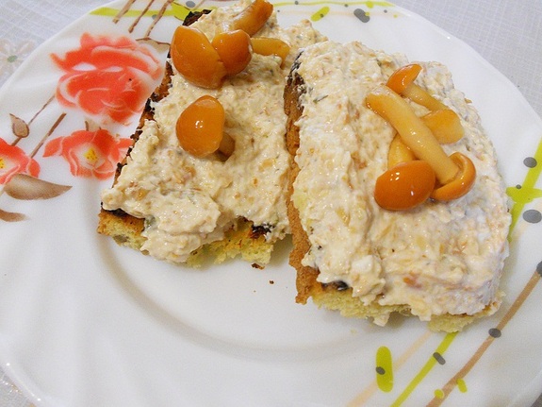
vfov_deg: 44.1
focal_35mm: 32
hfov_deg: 56.8
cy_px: 204
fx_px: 501
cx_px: 271
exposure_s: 1/13
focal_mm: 5.8
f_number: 3.5
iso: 400
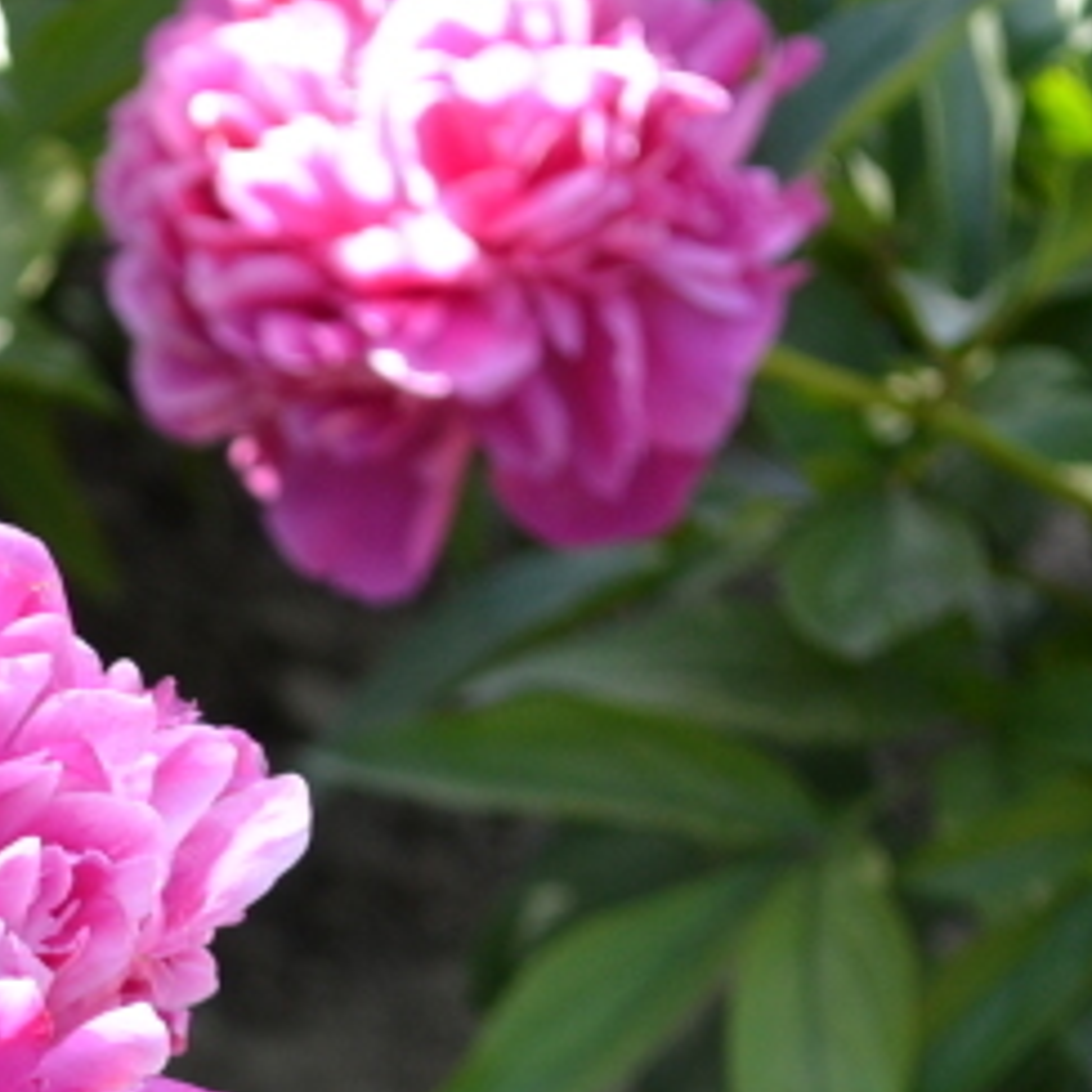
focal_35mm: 294
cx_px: -461
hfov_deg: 5.9
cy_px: 1045
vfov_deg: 5.9
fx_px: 10485
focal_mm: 55
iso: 280
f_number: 5.6
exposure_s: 1/125
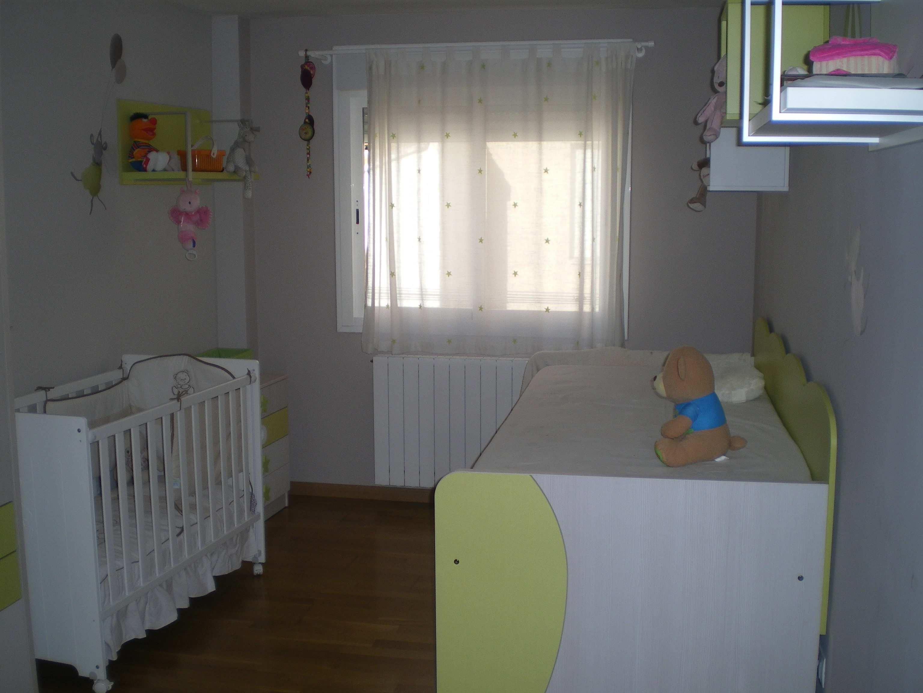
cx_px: 462
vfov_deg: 37.7
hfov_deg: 49.0
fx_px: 1013
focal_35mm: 38
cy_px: 346
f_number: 3.1
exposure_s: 1/160
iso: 64
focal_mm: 6.3
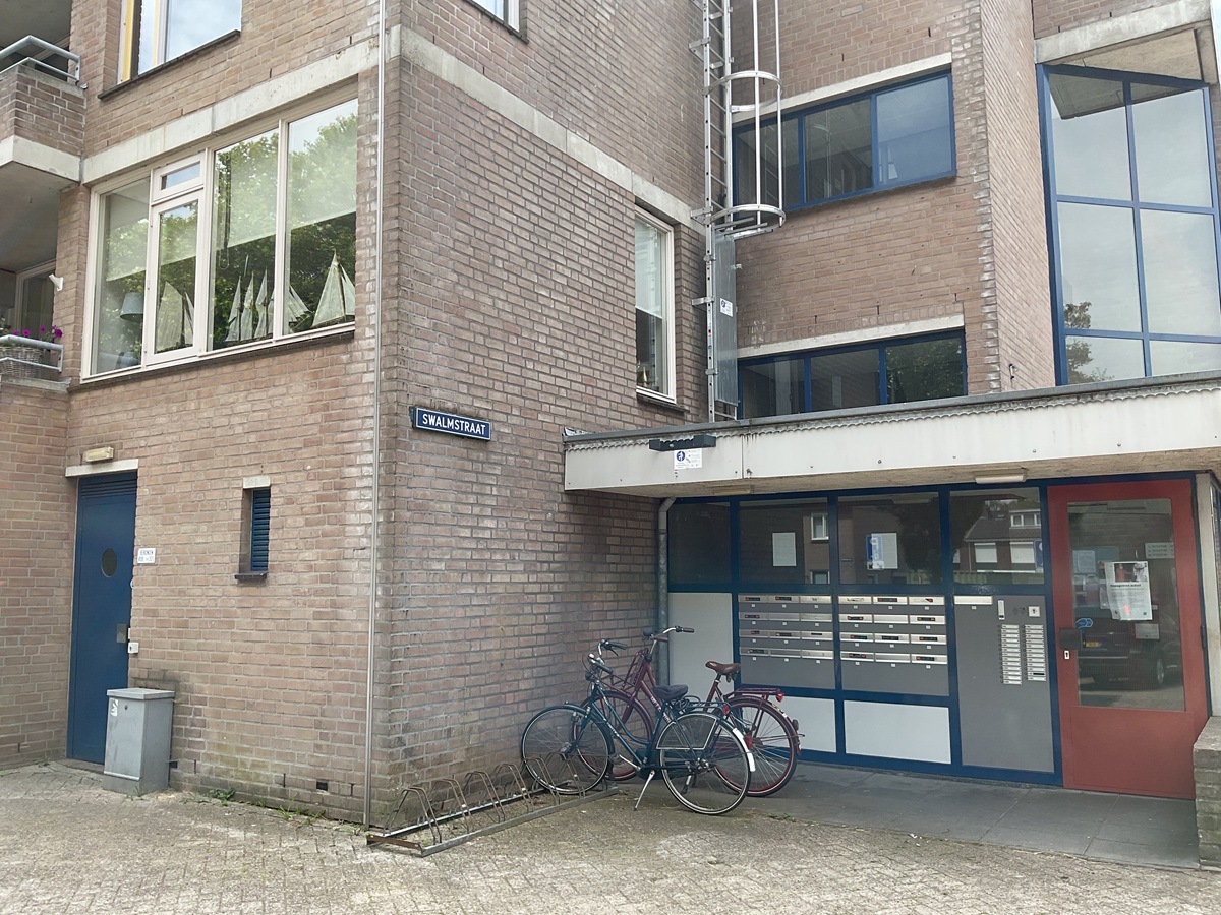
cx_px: 610
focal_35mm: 29
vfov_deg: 48.2
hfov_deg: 61.7
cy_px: 458
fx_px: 1023
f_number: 1.8
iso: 16
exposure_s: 1/586
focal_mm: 3
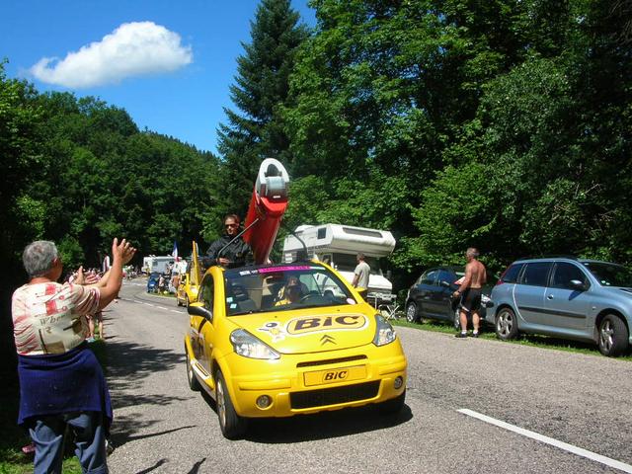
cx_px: 316
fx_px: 639
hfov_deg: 52.6
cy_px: 237
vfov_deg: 40.7
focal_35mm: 35
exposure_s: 1/301
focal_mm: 5.8
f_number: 5.6
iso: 50
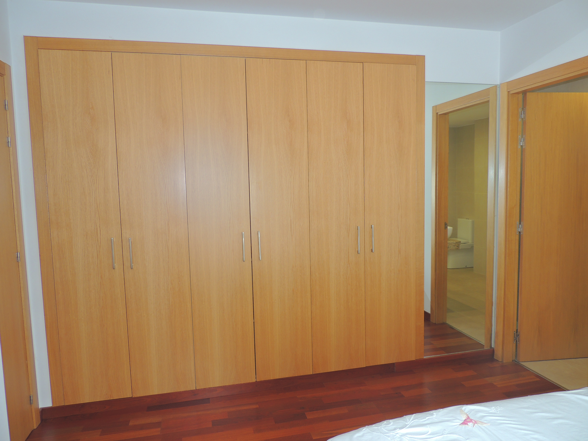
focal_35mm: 24
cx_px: 294
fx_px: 408
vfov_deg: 56.8
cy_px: 220
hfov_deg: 71.6
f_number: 3
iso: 100
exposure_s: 1/40
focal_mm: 4.3
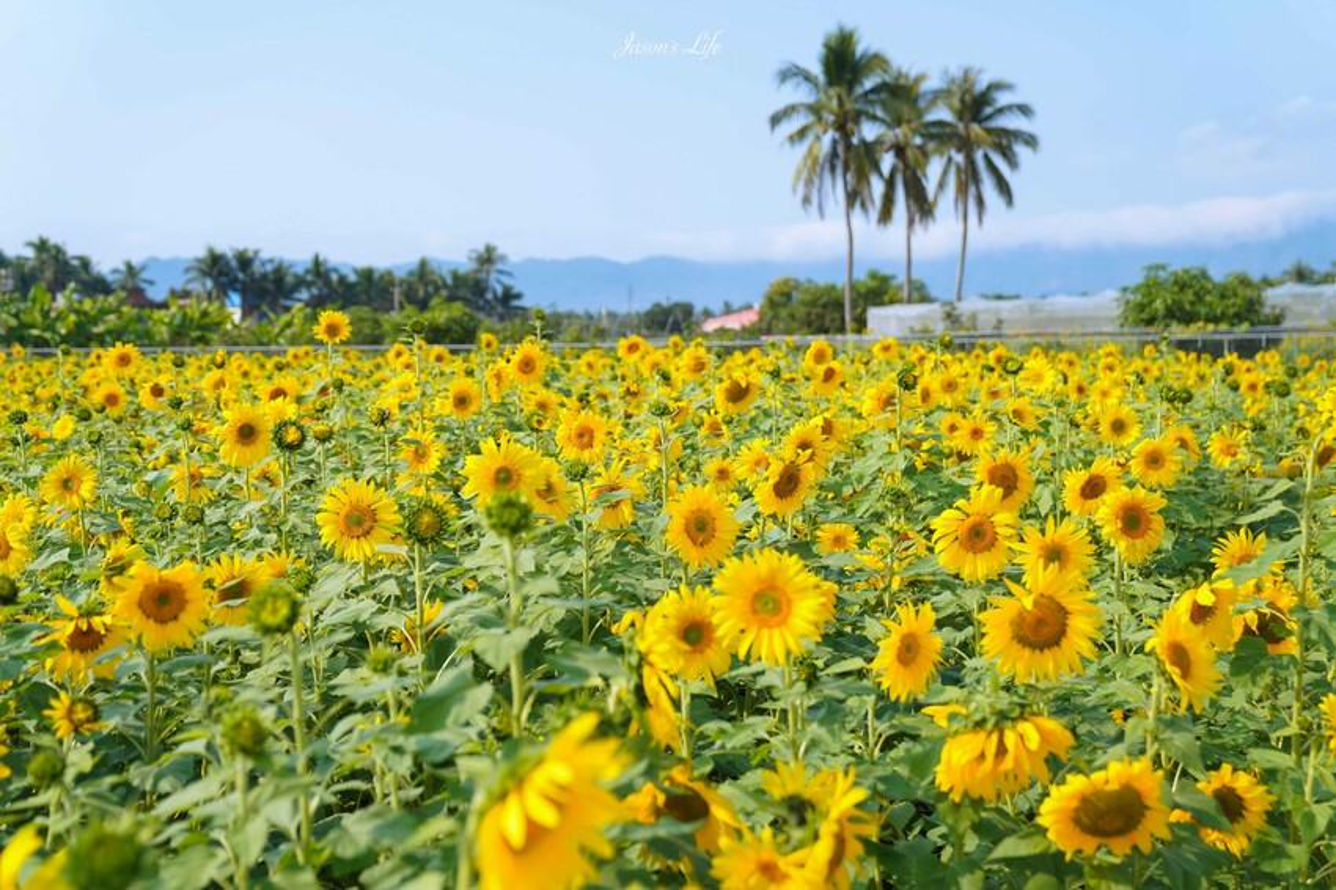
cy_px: 445
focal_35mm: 47
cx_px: 668
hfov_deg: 41.9
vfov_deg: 28.6
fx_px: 1743
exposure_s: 1/1250
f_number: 2.8
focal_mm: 47
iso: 100
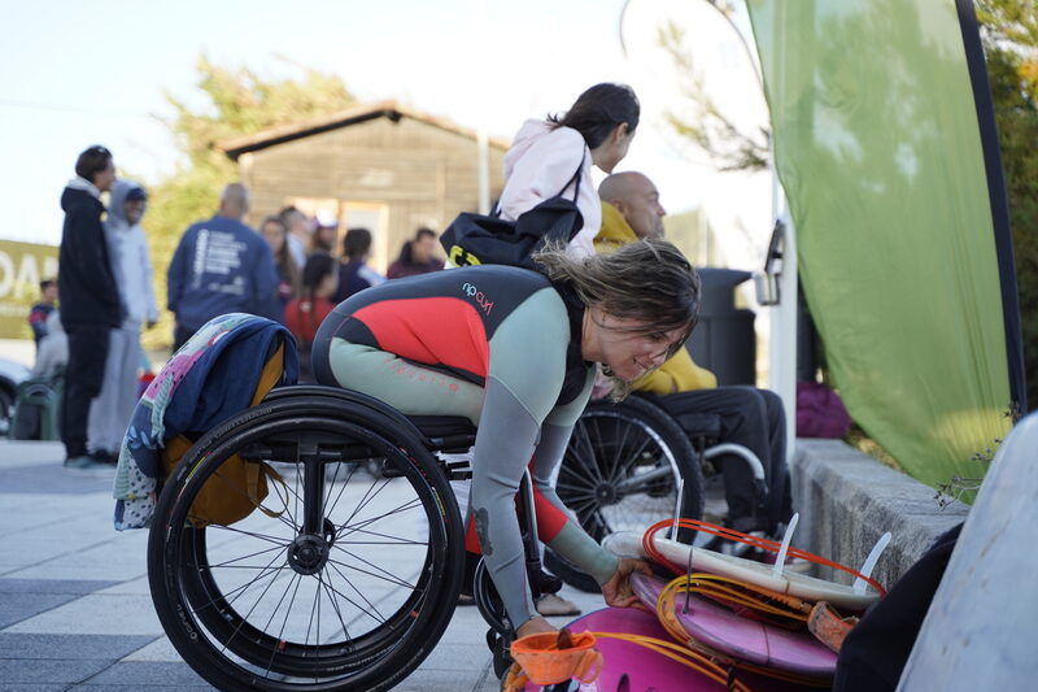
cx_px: 519
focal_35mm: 75
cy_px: 346
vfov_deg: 18.2
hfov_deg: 27.0
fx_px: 2162
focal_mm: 75
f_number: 2.8
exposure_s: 1/200
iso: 250
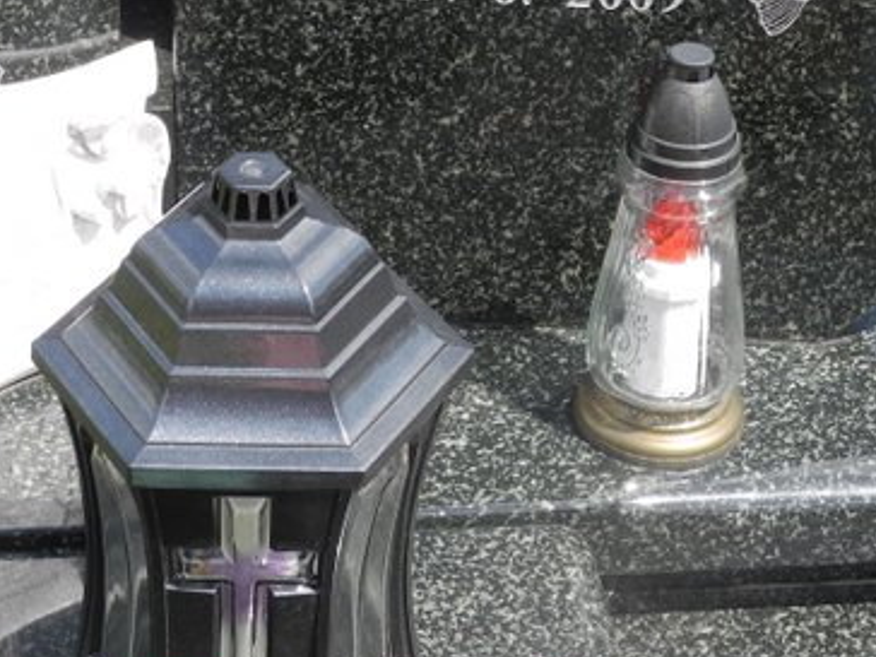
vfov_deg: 13.3
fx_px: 2784
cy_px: -12
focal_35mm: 110
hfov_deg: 17.9
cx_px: 339
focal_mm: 10.7
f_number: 3.5
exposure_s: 1/640
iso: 100
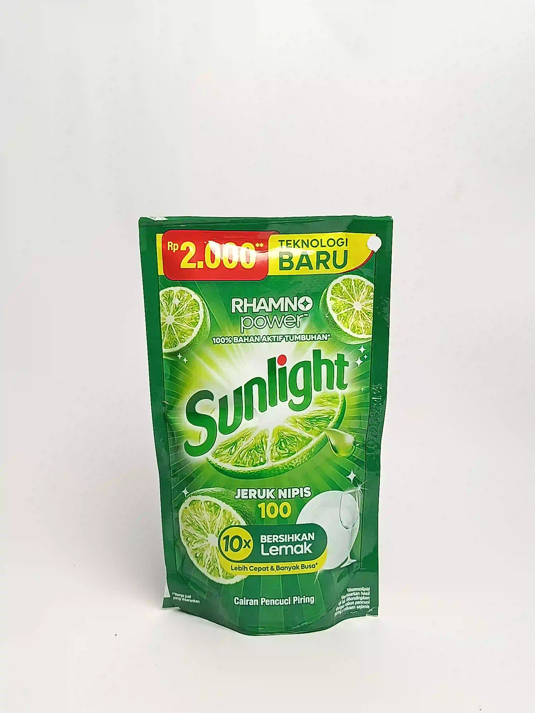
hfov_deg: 33.6
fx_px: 886
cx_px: 268
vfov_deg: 43.9
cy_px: 356
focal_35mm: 43
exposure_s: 1/100
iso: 107
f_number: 1.7
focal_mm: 5.24
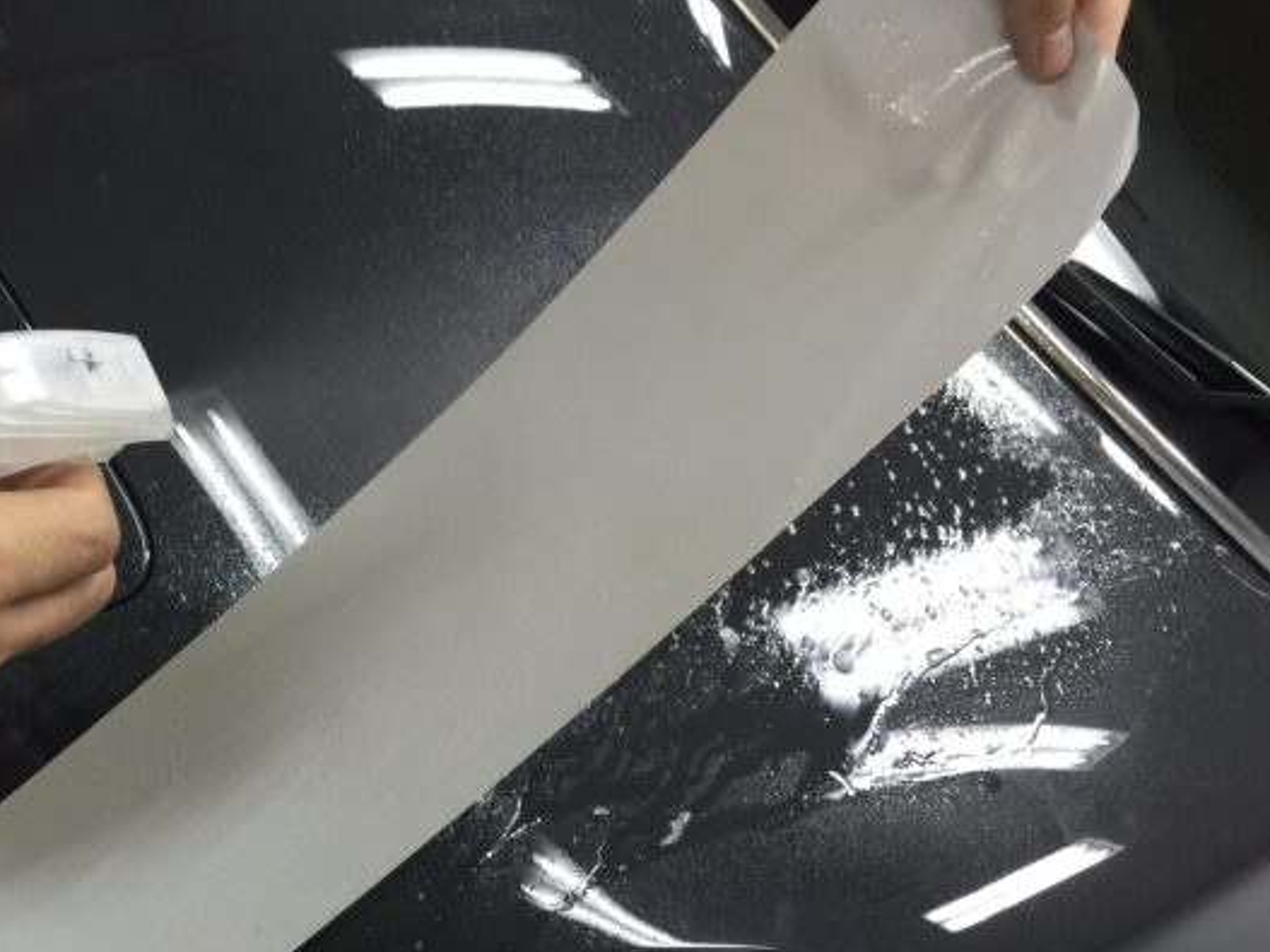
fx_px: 1614
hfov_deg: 41.7
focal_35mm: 44
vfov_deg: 32.4
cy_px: 680
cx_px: 323
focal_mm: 4.15
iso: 64
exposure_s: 1/15
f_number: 2.2
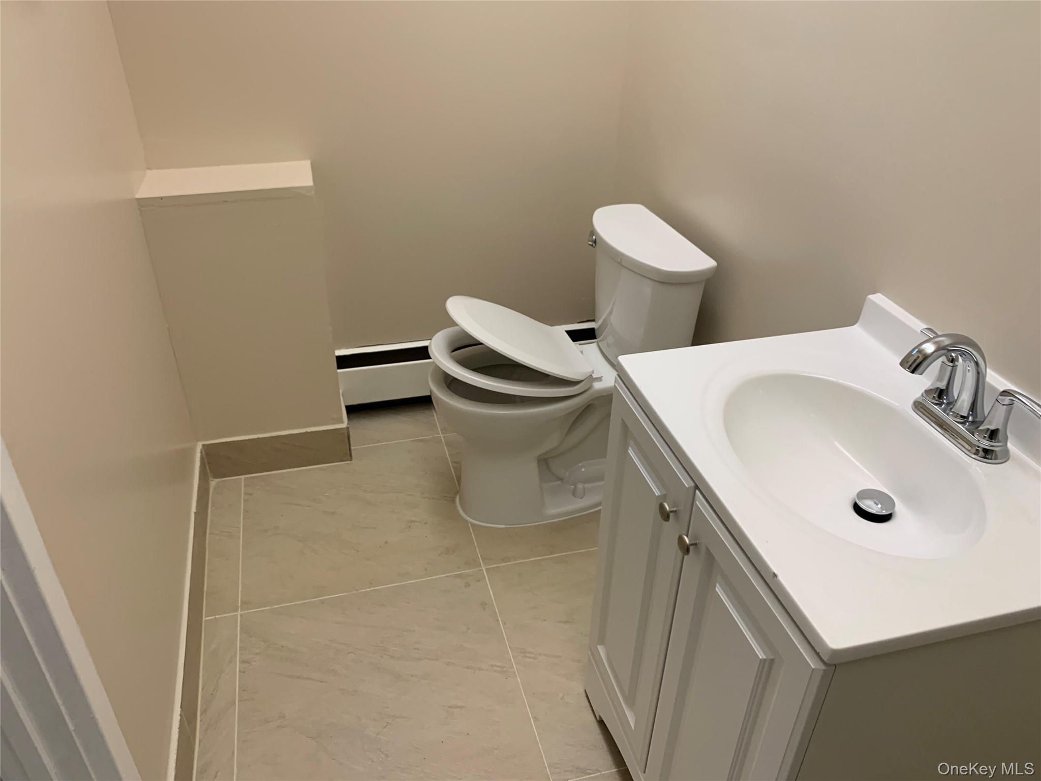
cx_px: 520
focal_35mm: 26
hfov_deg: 67.3
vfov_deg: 53.1
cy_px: 390
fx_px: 782
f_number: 1.8
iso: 100
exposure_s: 1/60
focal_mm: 4.25
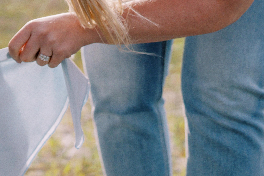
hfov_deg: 15.7
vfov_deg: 11.3
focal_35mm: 121
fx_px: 887
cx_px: -116
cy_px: 68
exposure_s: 1/8000
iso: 250
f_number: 2
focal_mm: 35
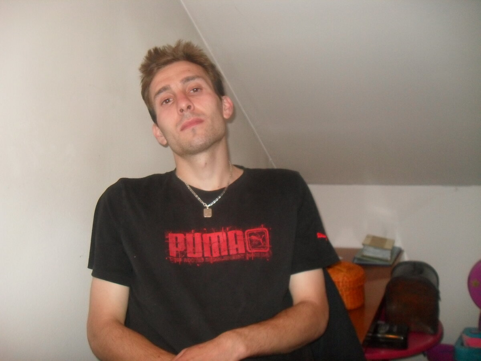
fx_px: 486
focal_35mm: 35
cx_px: 240
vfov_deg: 40.7
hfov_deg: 52.6
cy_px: 180
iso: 400
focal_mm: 6.2
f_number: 2.8
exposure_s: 1/45
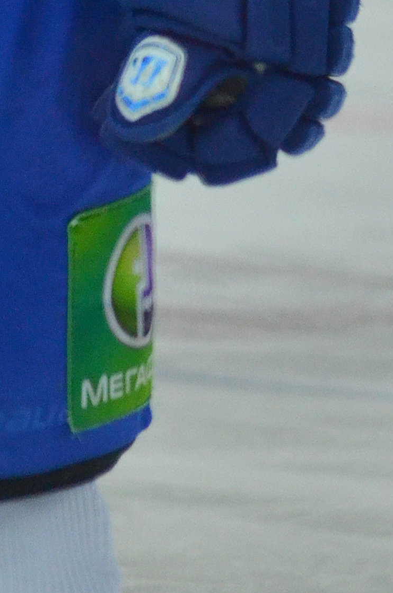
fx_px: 32604
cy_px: -634
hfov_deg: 0.7
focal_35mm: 1982
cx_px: -196
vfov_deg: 1.0
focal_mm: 300
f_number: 5.6
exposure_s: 1/800
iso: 800
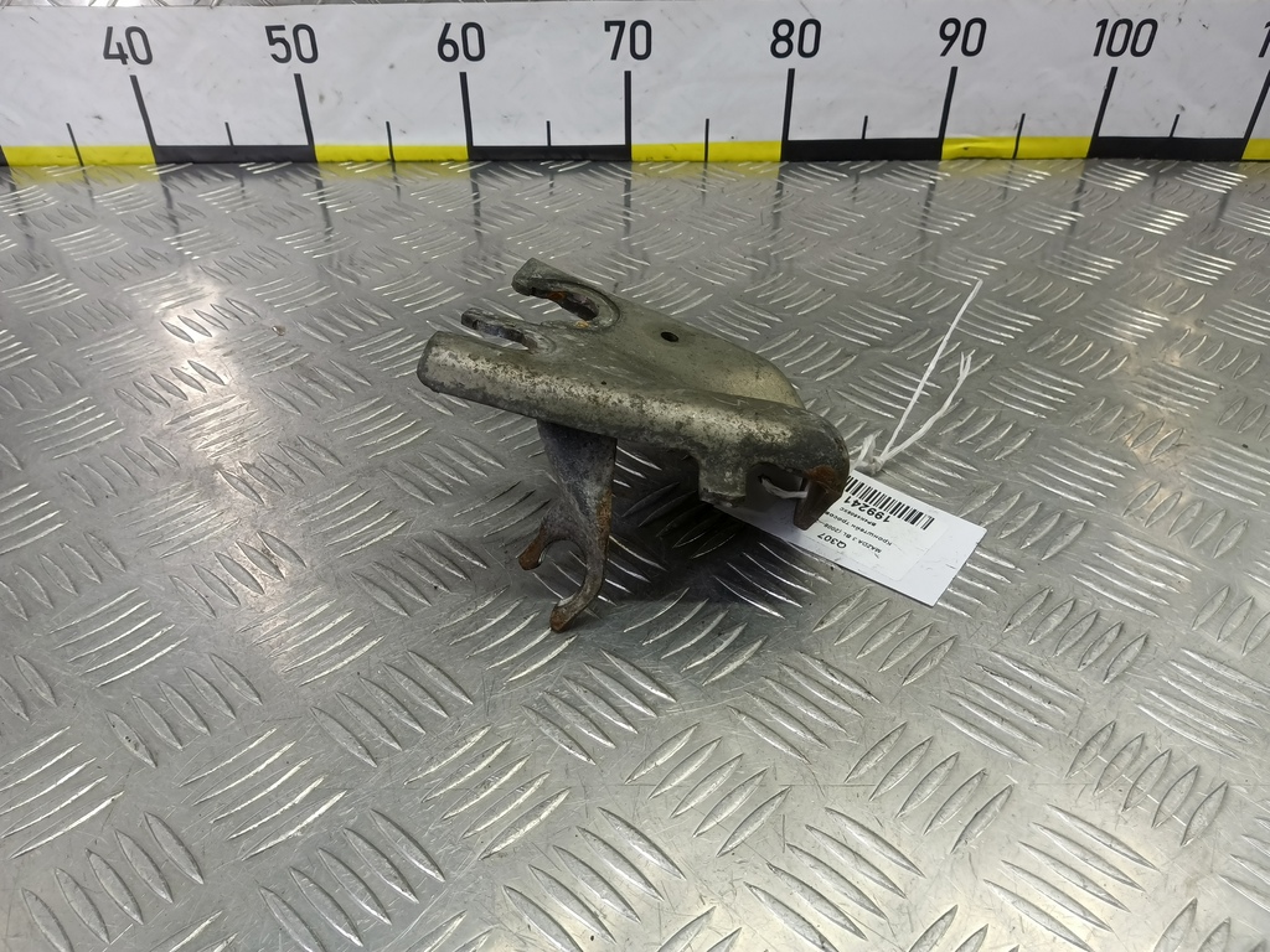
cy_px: 476
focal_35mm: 23
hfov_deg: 73.9
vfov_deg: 58.9
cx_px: 635
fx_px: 844
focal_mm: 4.11
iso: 113
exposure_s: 1/50
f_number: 1.6
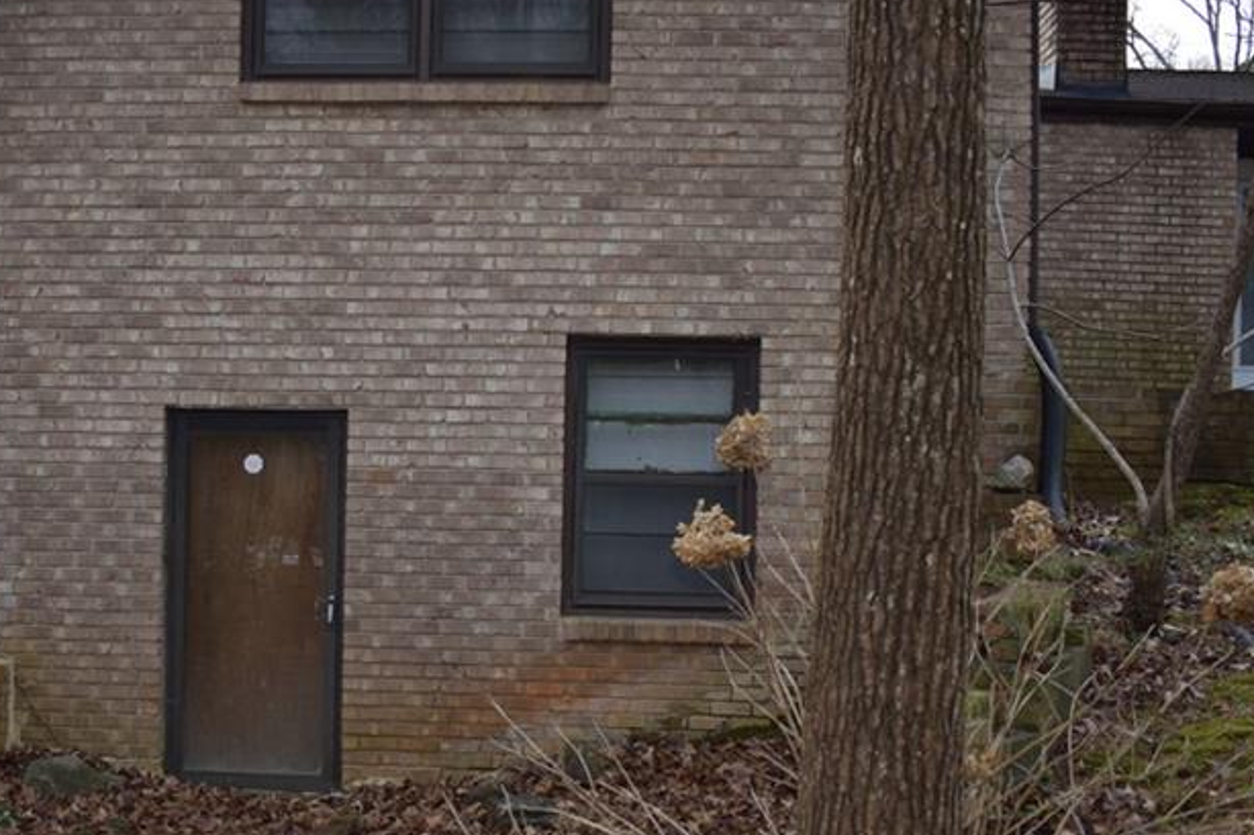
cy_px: 566
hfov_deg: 42.9
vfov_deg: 29.6
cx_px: 396
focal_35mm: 45
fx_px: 1567
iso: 100
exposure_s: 1/100
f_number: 3.5
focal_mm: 18
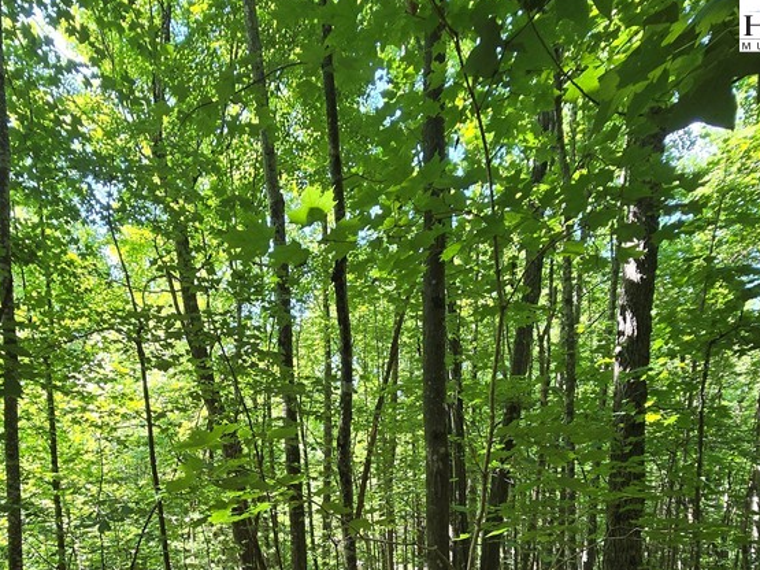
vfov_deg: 50.6
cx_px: 318
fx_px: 527
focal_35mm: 24
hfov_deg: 71.1
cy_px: 508
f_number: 2.2
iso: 80
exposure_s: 1/120
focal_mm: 2.2
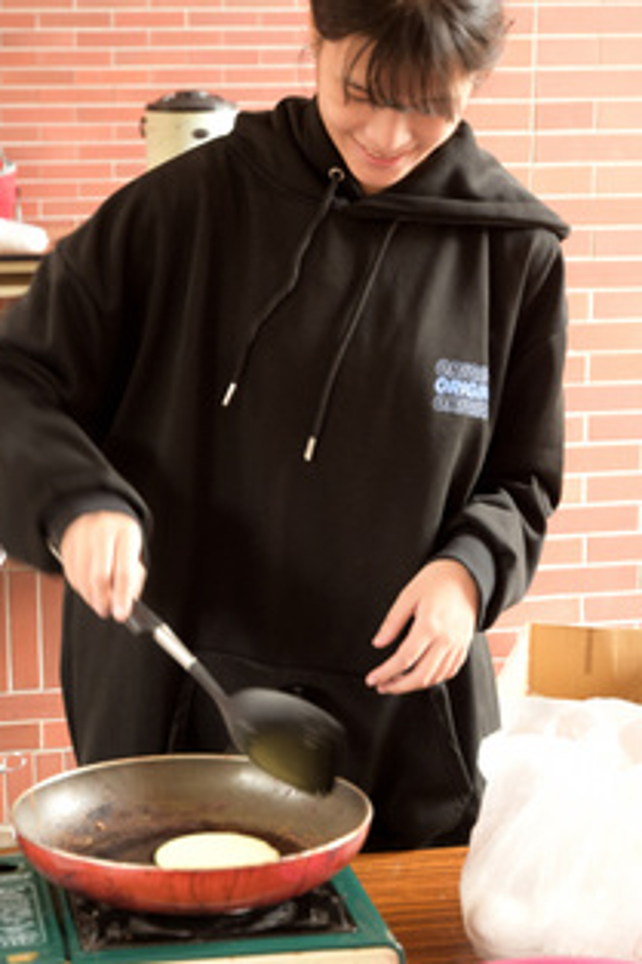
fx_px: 2356
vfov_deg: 23.1
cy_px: 384
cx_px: 266
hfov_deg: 15.5
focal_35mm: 88
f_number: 5
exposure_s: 1/15
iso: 800
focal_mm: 46
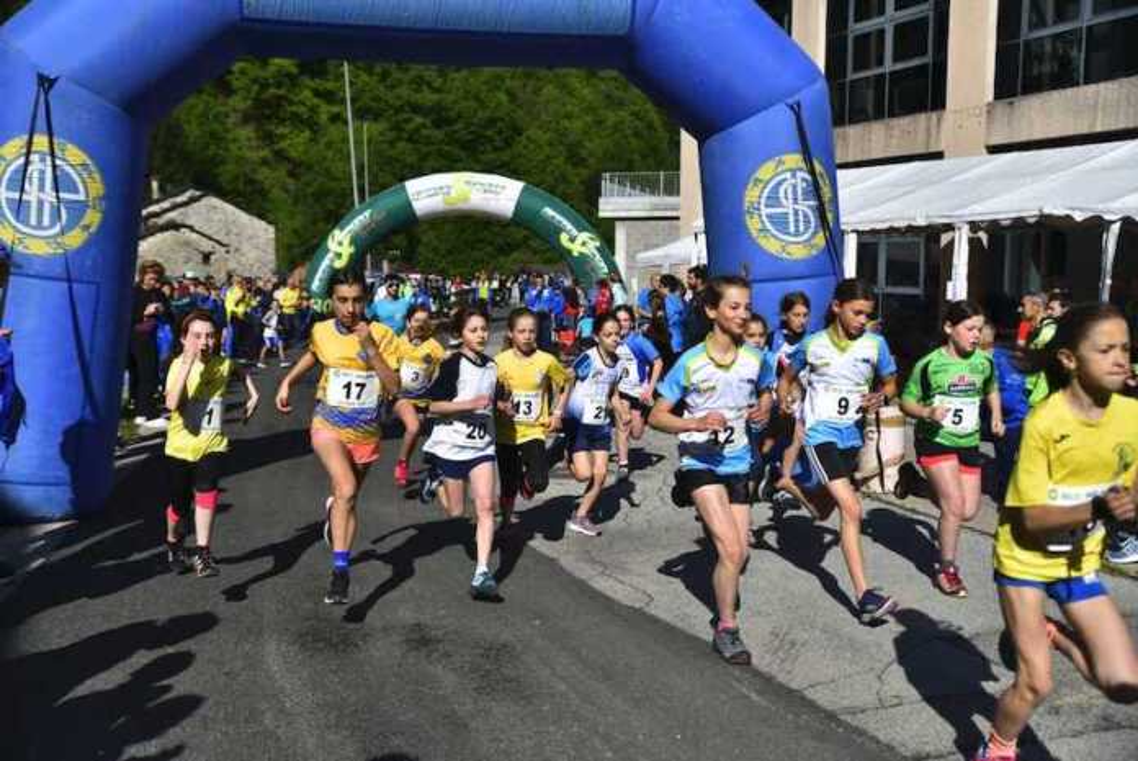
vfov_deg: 37.9
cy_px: 380
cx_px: 569
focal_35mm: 35
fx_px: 1107
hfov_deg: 54.4
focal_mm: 35
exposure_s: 1/8000
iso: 160
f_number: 2.8
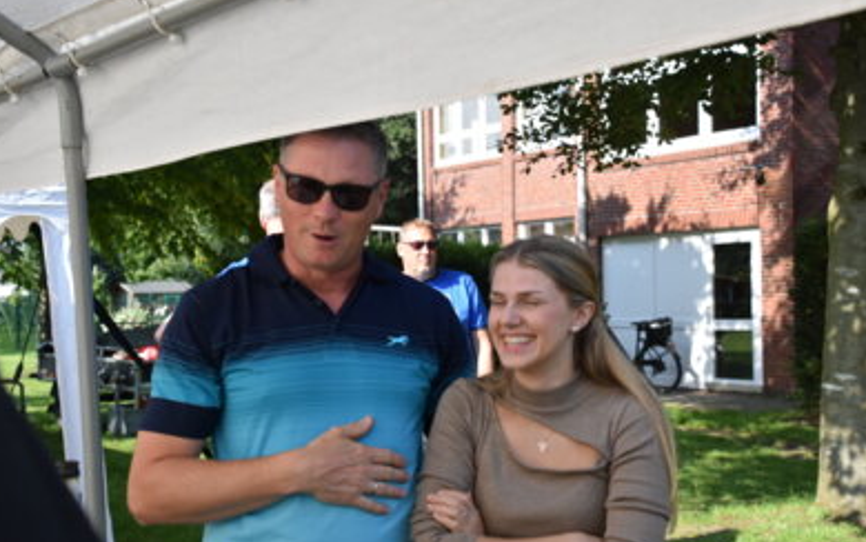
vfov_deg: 27.4
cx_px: 431
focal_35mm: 47
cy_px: 283
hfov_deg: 42.6
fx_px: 1110
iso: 400
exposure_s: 1/1250
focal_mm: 30
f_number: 5
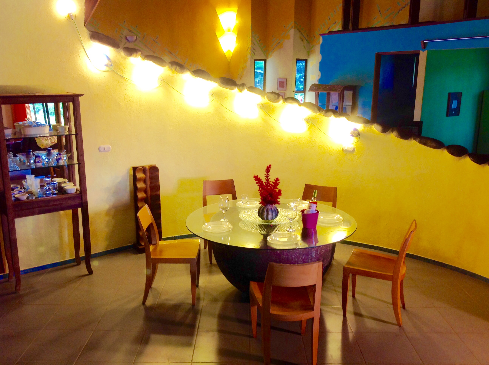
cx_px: 244
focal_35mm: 35
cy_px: 182
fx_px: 494
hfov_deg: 52.7
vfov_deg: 40.6
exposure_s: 1/24
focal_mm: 4.28
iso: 50
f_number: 2.4
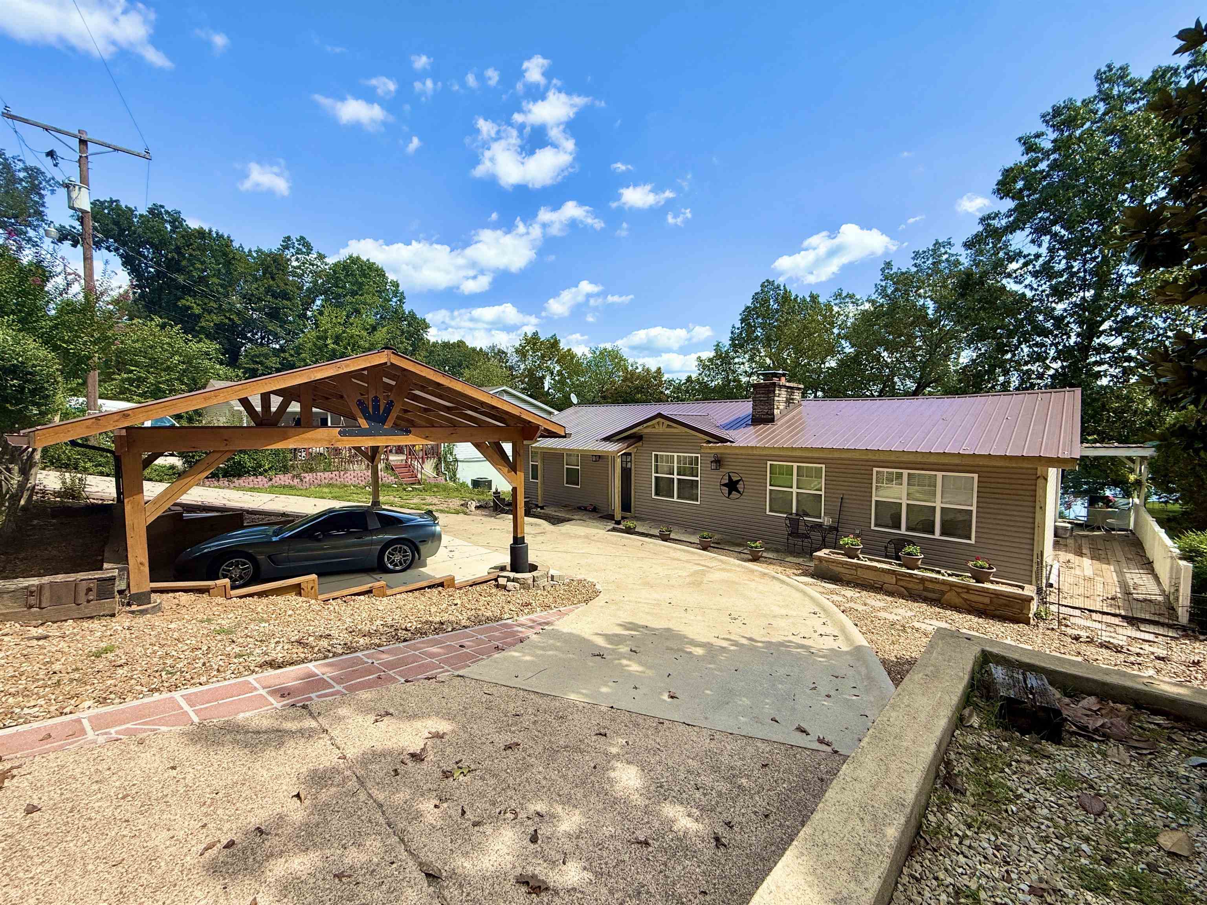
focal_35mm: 14
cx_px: 604
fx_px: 488
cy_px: 452
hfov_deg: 102.1
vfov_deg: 85.7
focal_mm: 2.22
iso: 50
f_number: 2.2
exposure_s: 1/1339
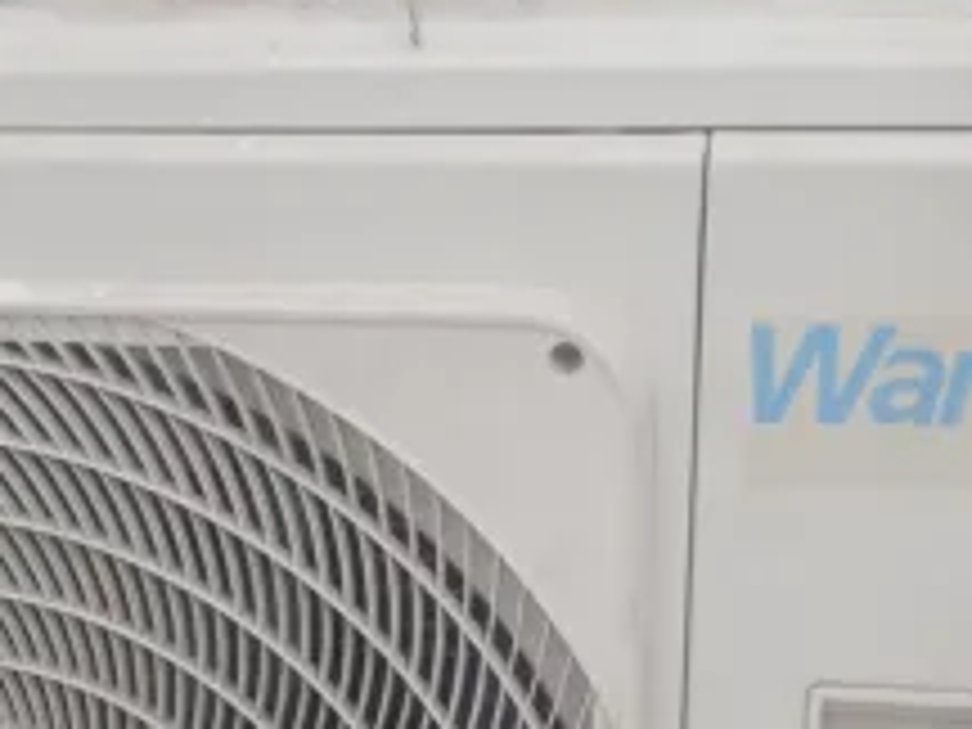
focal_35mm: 77
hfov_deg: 25.2
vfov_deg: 17.6
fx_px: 2162
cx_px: 302
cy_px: 1017
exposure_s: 1/50
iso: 100
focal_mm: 3.98
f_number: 1.8
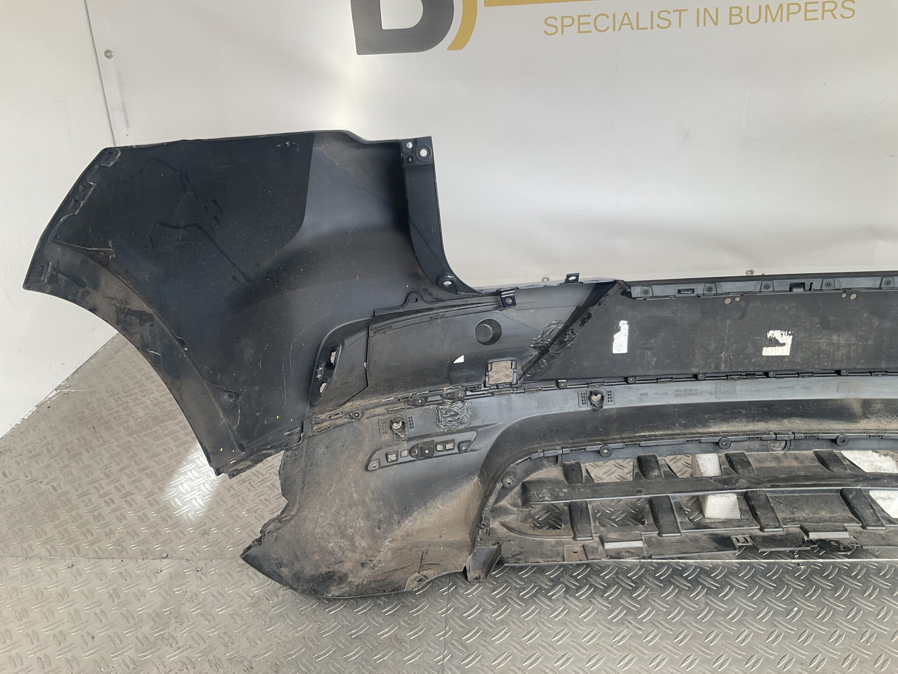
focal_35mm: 29
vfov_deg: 48.2
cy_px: 337
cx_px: 449
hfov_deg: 61.7
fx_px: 752
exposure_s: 1/153
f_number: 1.8
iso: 16
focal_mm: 3
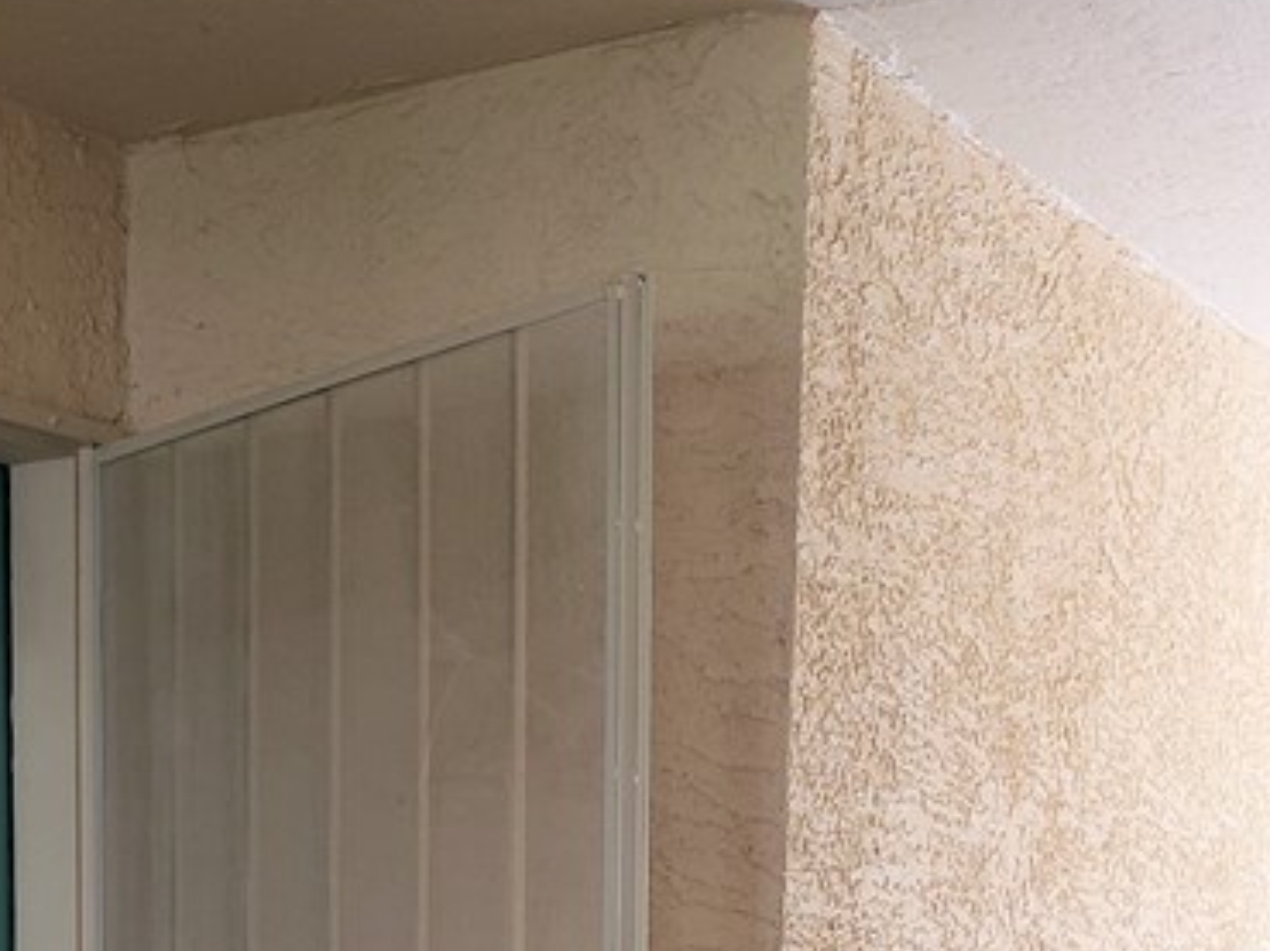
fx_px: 2640
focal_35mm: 72
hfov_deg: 25.5
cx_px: -48
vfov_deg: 18.8
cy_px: 1267
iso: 160
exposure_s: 1/60
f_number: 2.4
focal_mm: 4.3
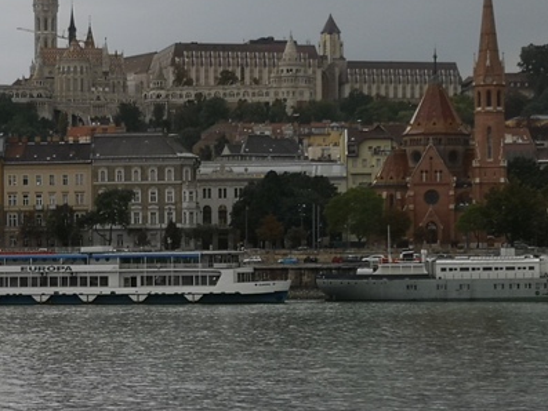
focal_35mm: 125
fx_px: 1979
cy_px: 150
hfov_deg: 15.7
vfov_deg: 11.9
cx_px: 204
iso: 50
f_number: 1.8
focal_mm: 3.95
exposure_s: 1/203
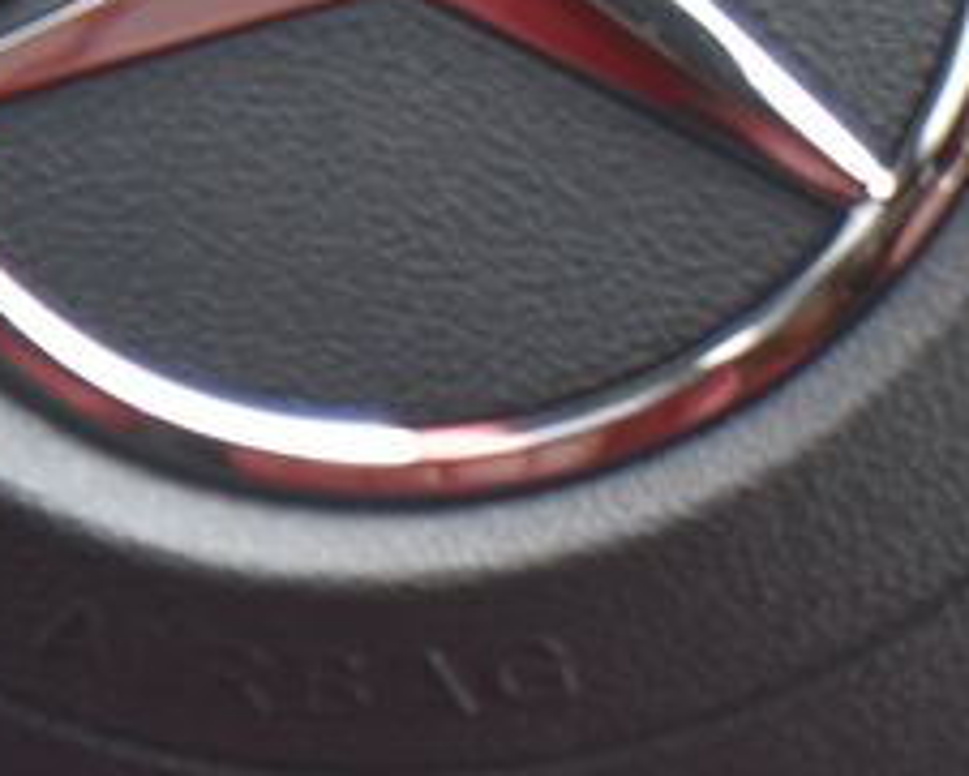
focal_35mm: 510
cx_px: 2140
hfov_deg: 3.7
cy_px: 390
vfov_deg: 3.0
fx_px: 14632
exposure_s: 1/13
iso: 500
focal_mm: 120
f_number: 4
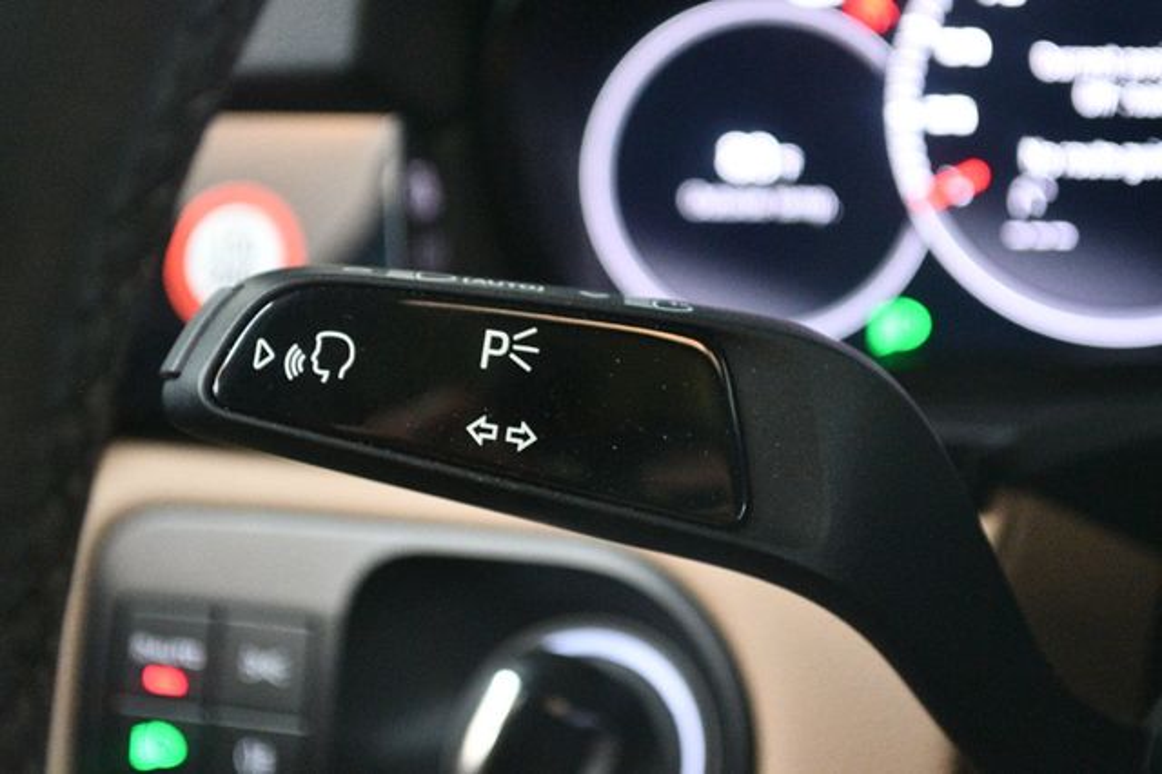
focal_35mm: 75
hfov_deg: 27.0
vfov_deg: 18.2
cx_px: 581
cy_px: 387
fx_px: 2419
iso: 9000
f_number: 5.6
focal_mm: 50
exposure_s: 1/60
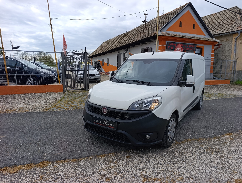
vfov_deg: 59.0
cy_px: 92
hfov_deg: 73.8
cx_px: 121
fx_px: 161
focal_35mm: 23
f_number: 1.6
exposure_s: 1/633
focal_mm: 6.14
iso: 50
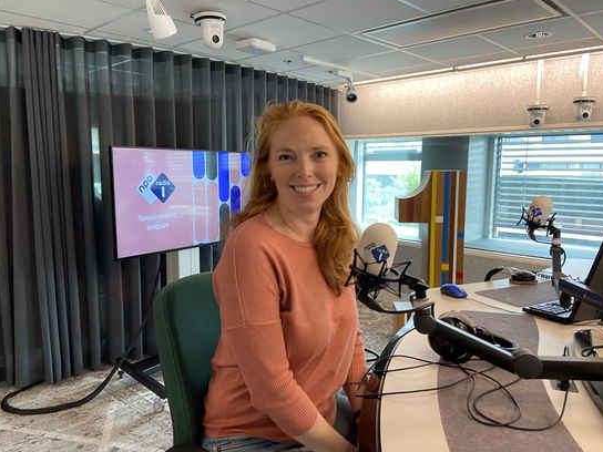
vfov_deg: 51.4
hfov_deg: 65.3
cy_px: 226
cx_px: 309
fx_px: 470
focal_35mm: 27
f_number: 1.8
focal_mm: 4.25
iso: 125
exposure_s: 1/50
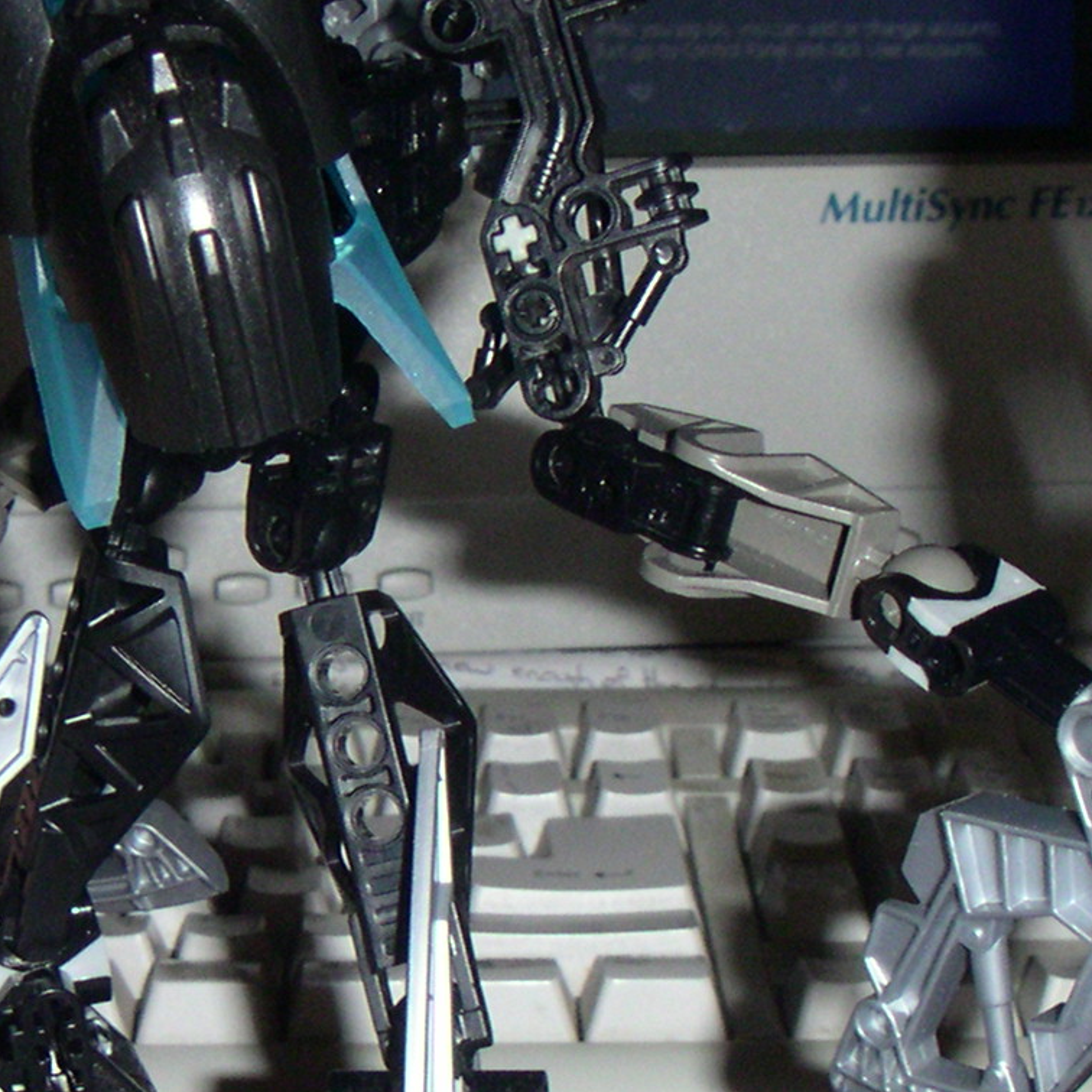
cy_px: 612
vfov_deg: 19.1
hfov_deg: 19.0
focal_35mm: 91
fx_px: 3248
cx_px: 298
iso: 160
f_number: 6.6
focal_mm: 6
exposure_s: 1/50
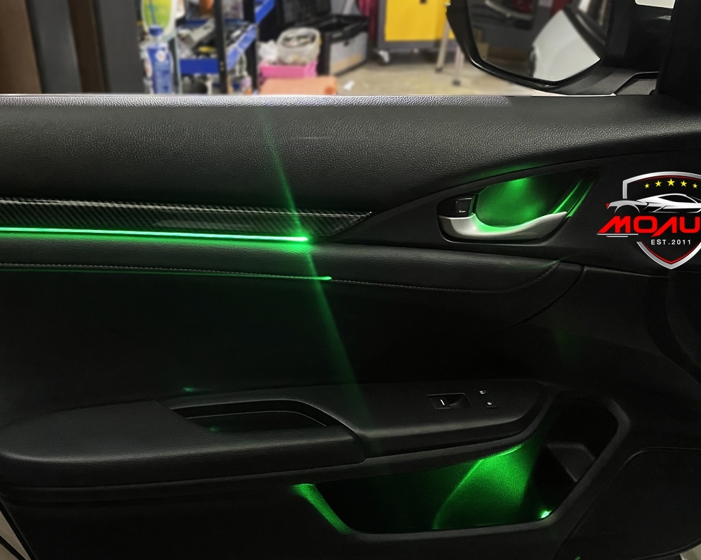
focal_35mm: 38
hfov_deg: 47.3
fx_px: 788
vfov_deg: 39.1
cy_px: 317
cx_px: 244
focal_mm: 4.25
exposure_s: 1/25
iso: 800
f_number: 1.8
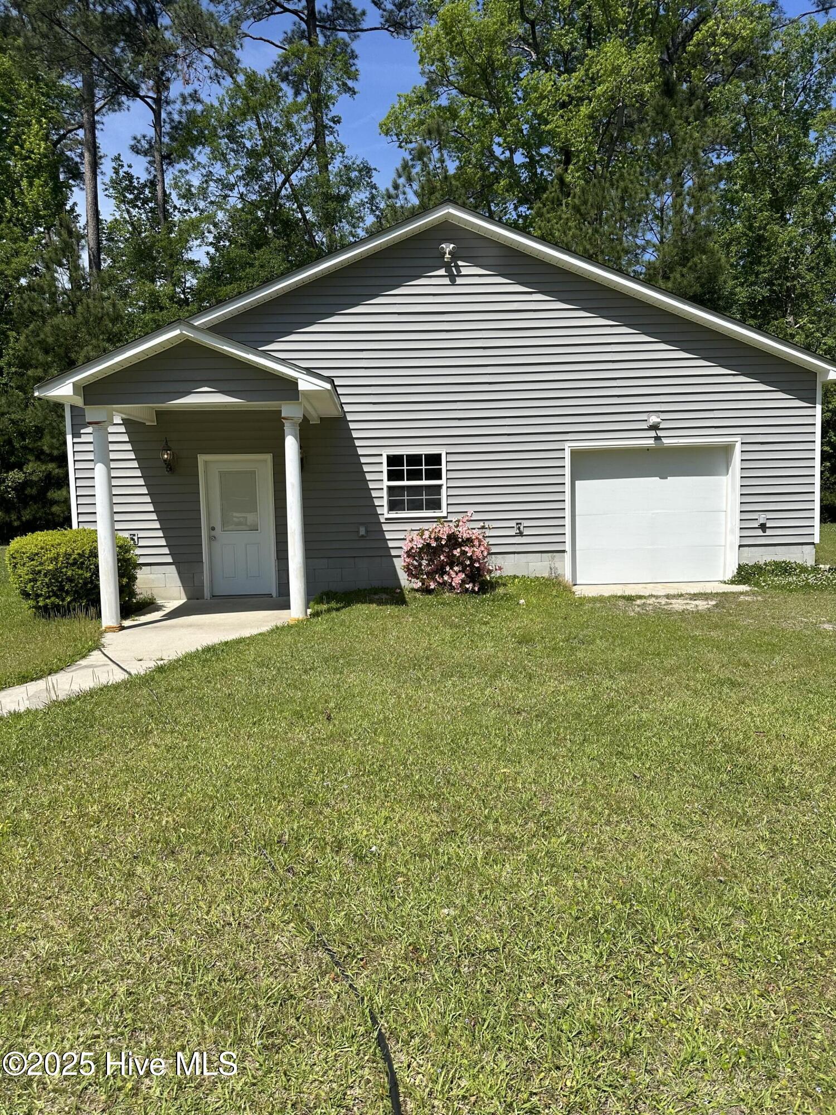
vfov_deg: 71.6
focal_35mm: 24
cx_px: 418
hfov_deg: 56.8
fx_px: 773
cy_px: 558
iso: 80
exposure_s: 1/5848
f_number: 1.78
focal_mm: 6.86
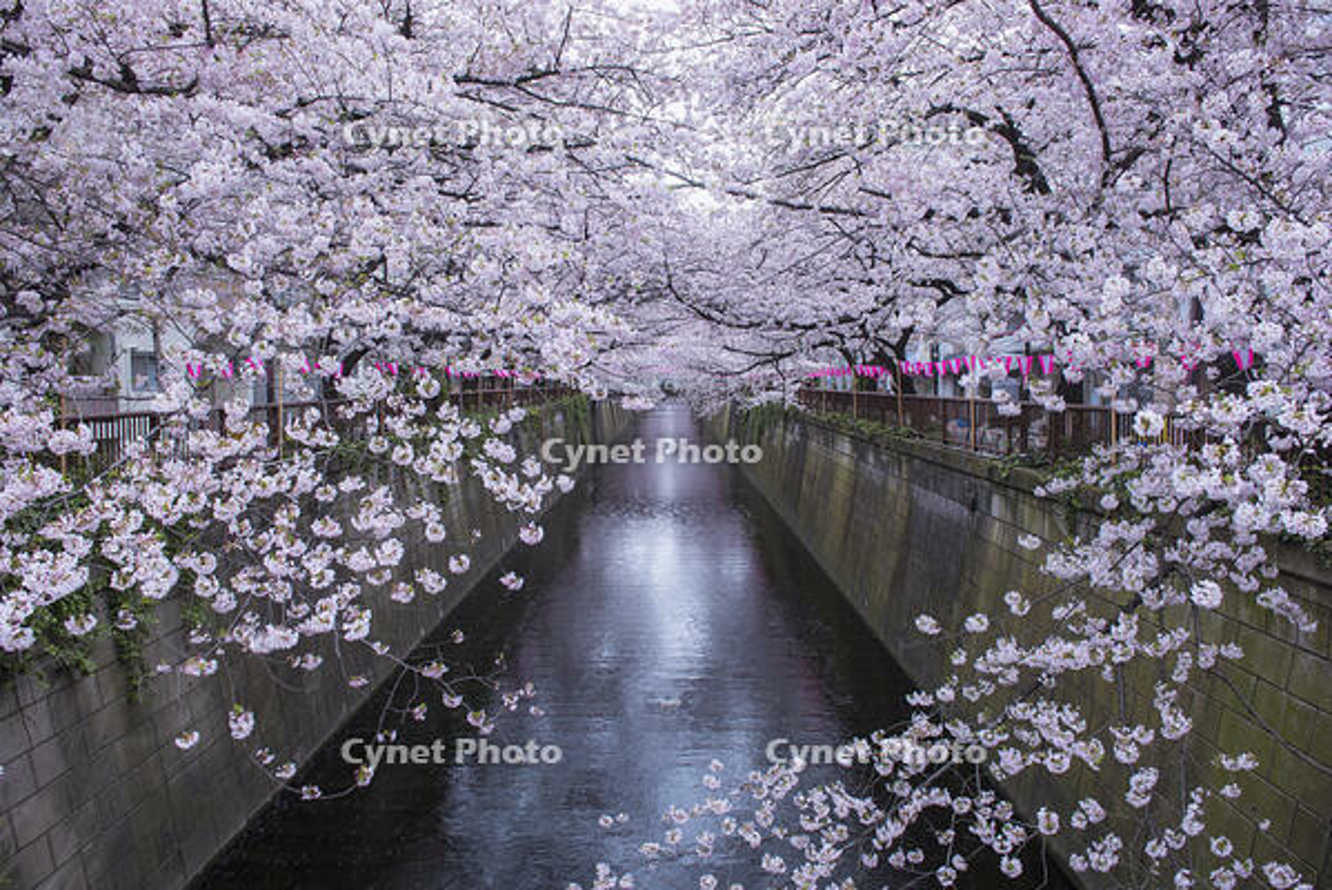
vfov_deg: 53.2
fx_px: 888
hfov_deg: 73.7
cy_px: 445
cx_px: 666
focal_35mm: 24
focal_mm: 24
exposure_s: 1/5
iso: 100
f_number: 11
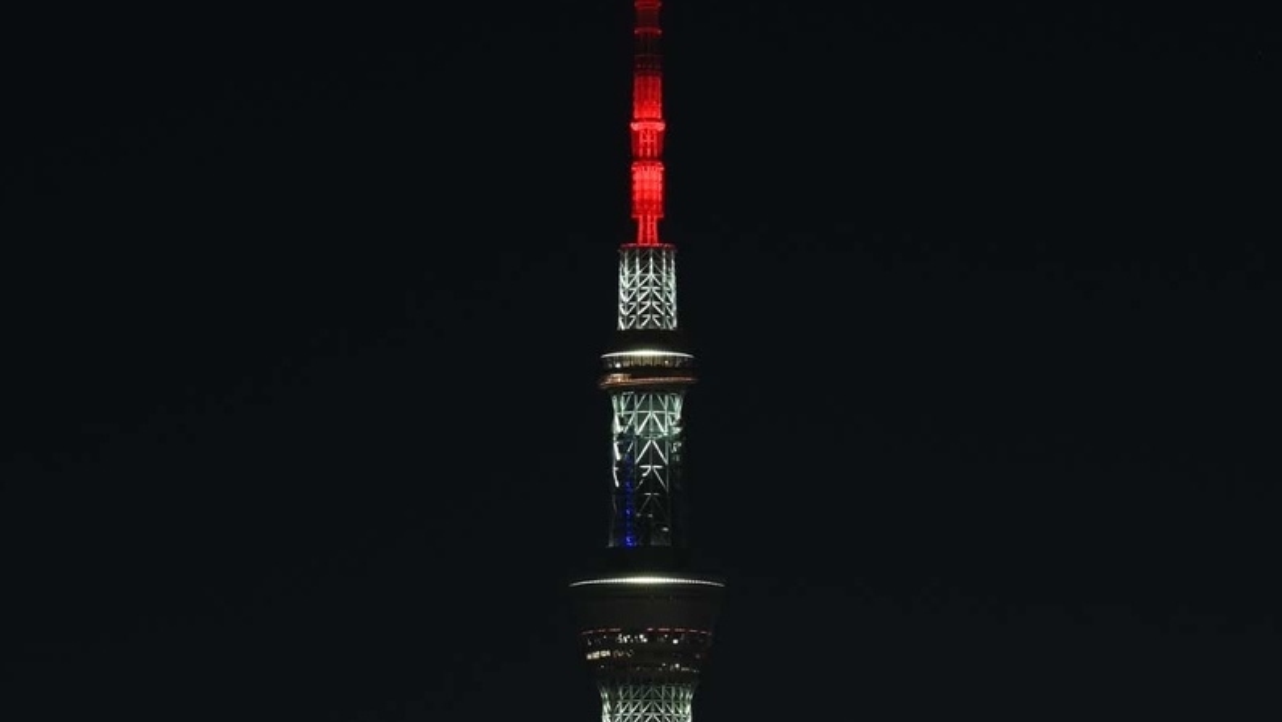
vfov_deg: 3.9
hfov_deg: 7.0
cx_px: 639
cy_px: 627
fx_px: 10471
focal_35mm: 308
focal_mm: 130
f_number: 16
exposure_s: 5
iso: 400
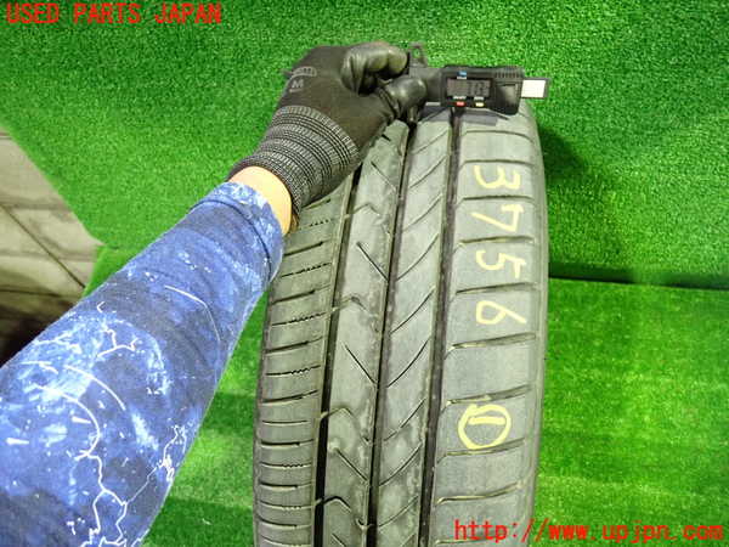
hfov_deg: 69.4
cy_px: 274
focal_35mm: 25
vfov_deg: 54.9
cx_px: 364
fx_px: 526
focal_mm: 4.5
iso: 800
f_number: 2
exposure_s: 1/25
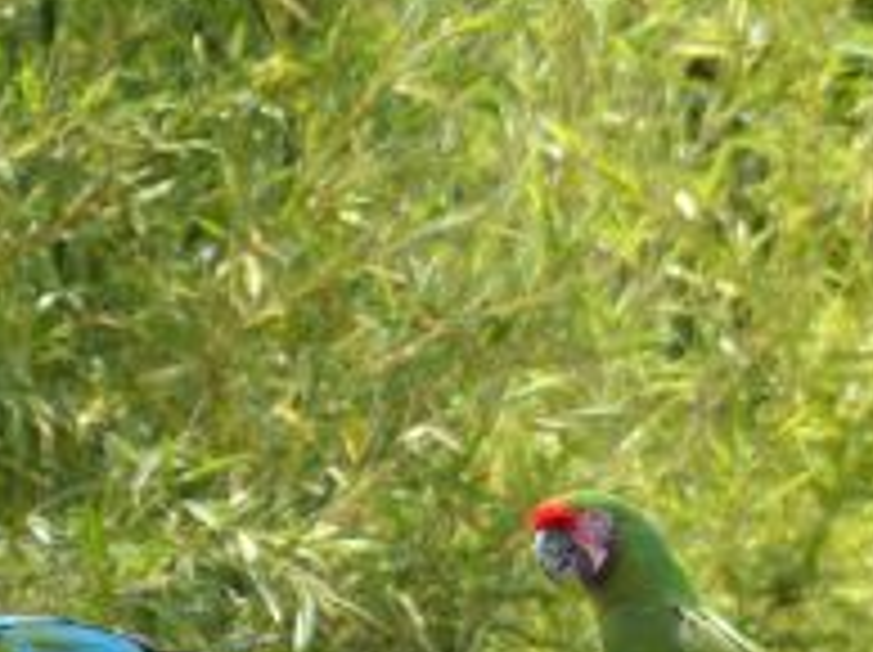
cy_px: 596
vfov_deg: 0.9
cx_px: 364
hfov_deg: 1.2
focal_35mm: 1723
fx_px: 43400
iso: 125
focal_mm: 108
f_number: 4
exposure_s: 1/500
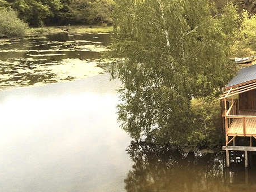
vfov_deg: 28.0
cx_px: 279
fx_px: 385
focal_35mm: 52
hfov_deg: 32.6
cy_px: 92
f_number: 2.4
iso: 157
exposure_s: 1/1923
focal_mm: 4
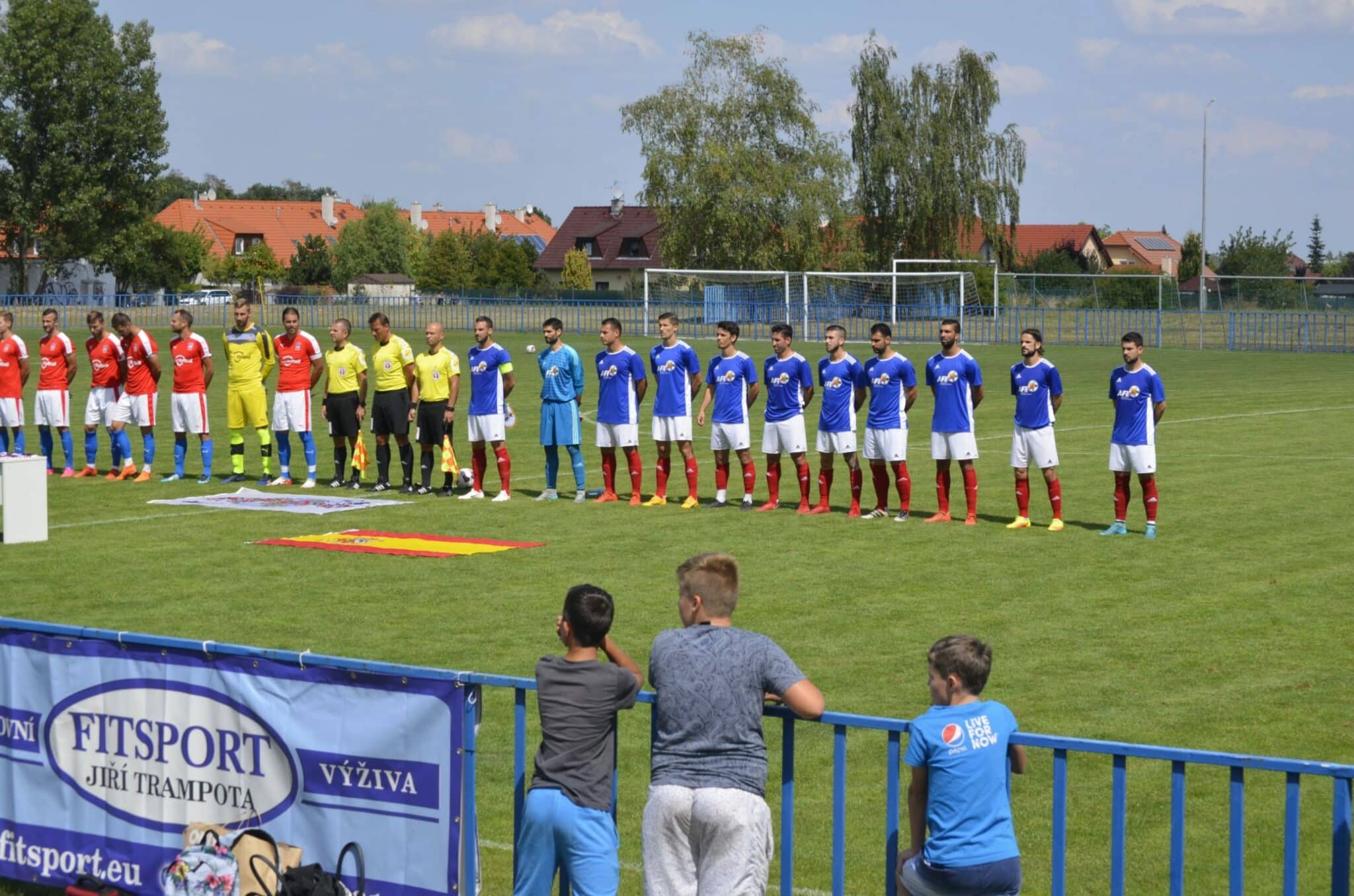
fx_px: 3096
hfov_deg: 24.7
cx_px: 677
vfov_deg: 16.5
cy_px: 448
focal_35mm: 82
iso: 100
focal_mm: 55
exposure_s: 1/320
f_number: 9
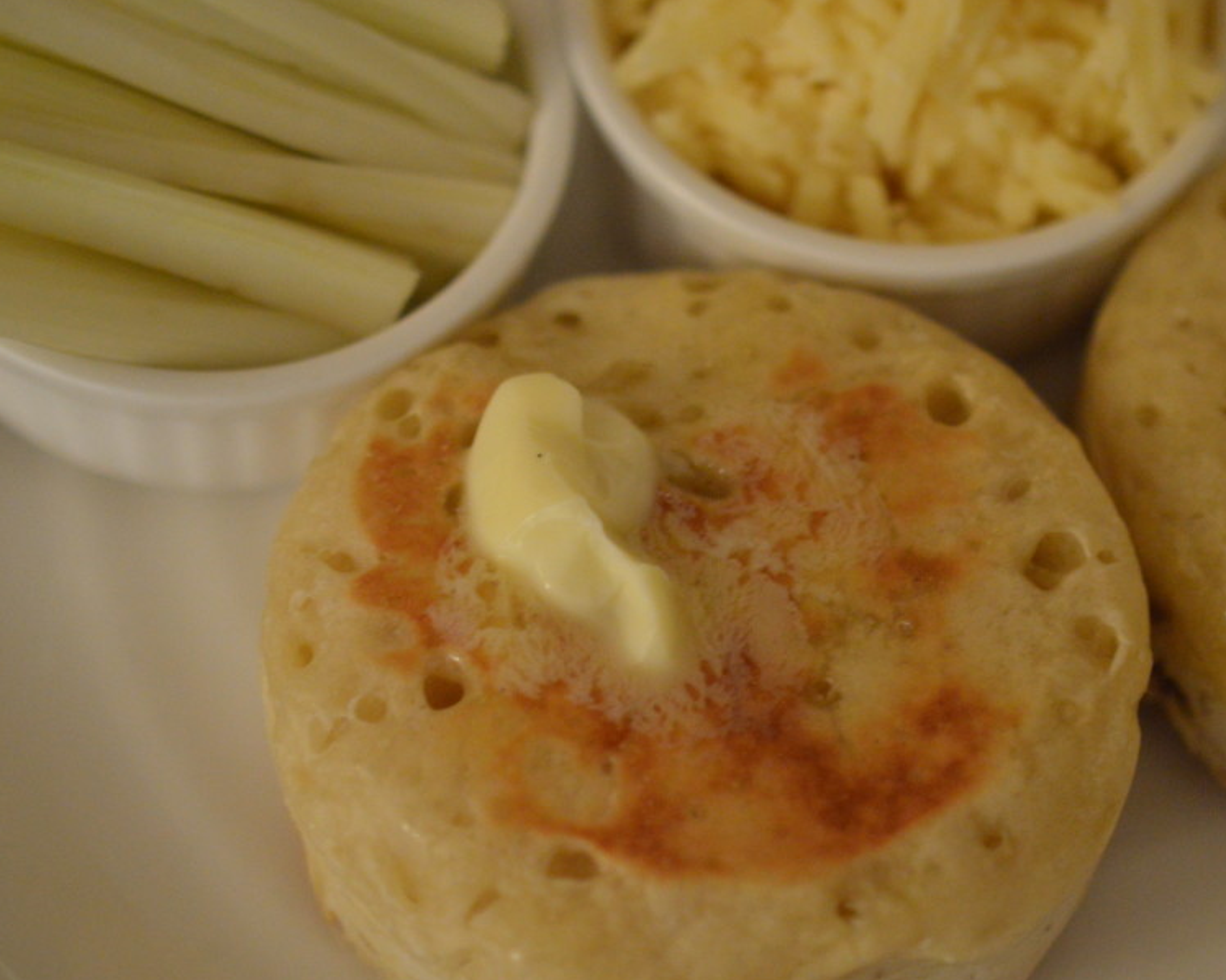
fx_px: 2793
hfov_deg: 24.7
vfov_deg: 19.9
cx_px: 734
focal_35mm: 77
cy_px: 538
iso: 2200
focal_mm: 40
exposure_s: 1/60
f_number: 3
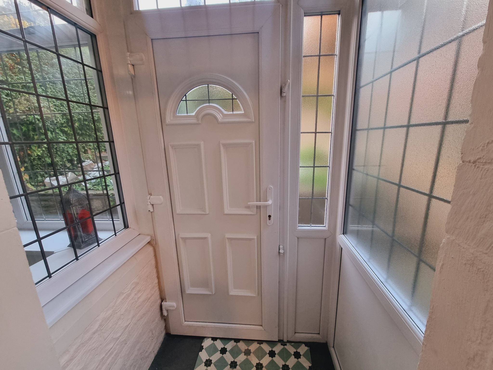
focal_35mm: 13
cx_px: 246
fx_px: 185
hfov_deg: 106.2
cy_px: 185
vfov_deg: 89.9
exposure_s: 1/50
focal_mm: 2.2
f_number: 2.2
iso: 400
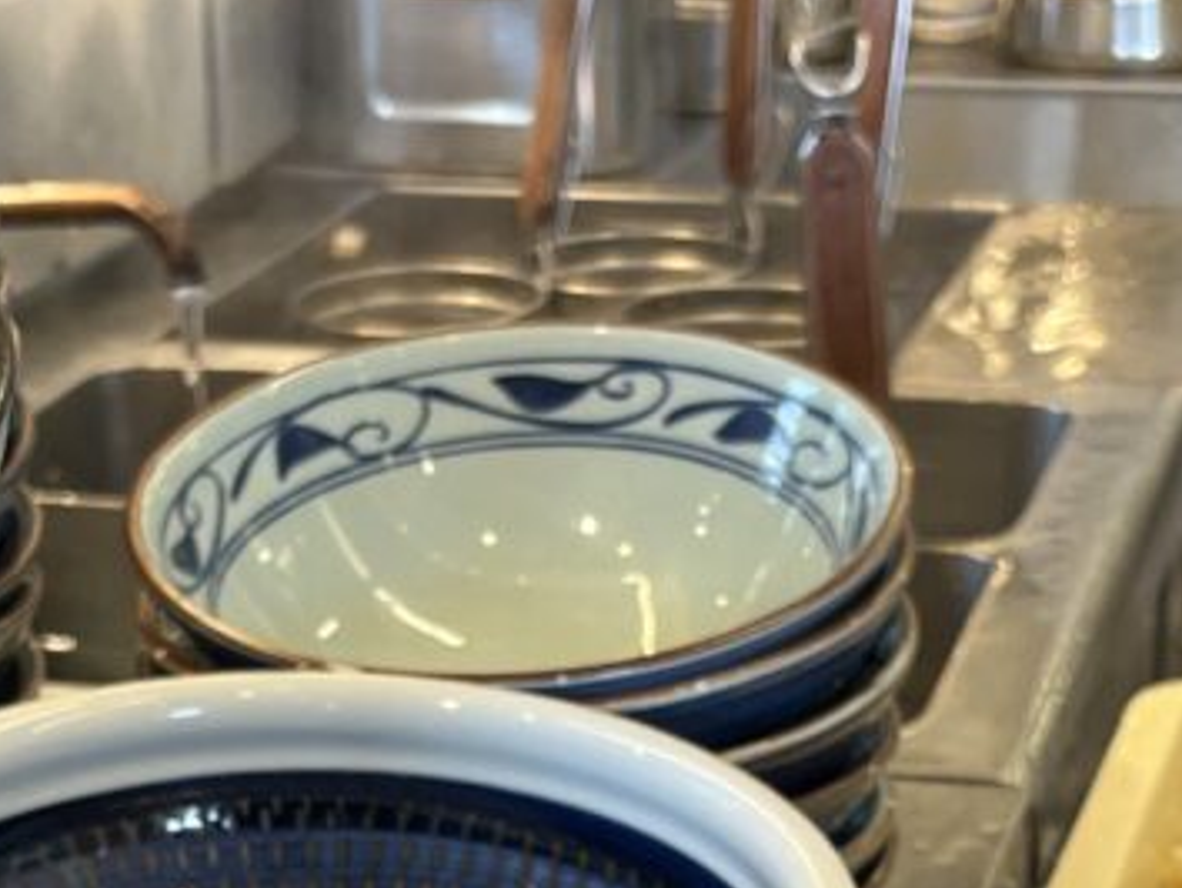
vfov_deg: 15.1
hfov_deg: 20.9
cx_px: 621
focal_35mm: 94
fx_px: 3212
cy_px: 1108
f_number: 1.6
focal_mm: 5.1
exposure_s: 1/120
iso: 64
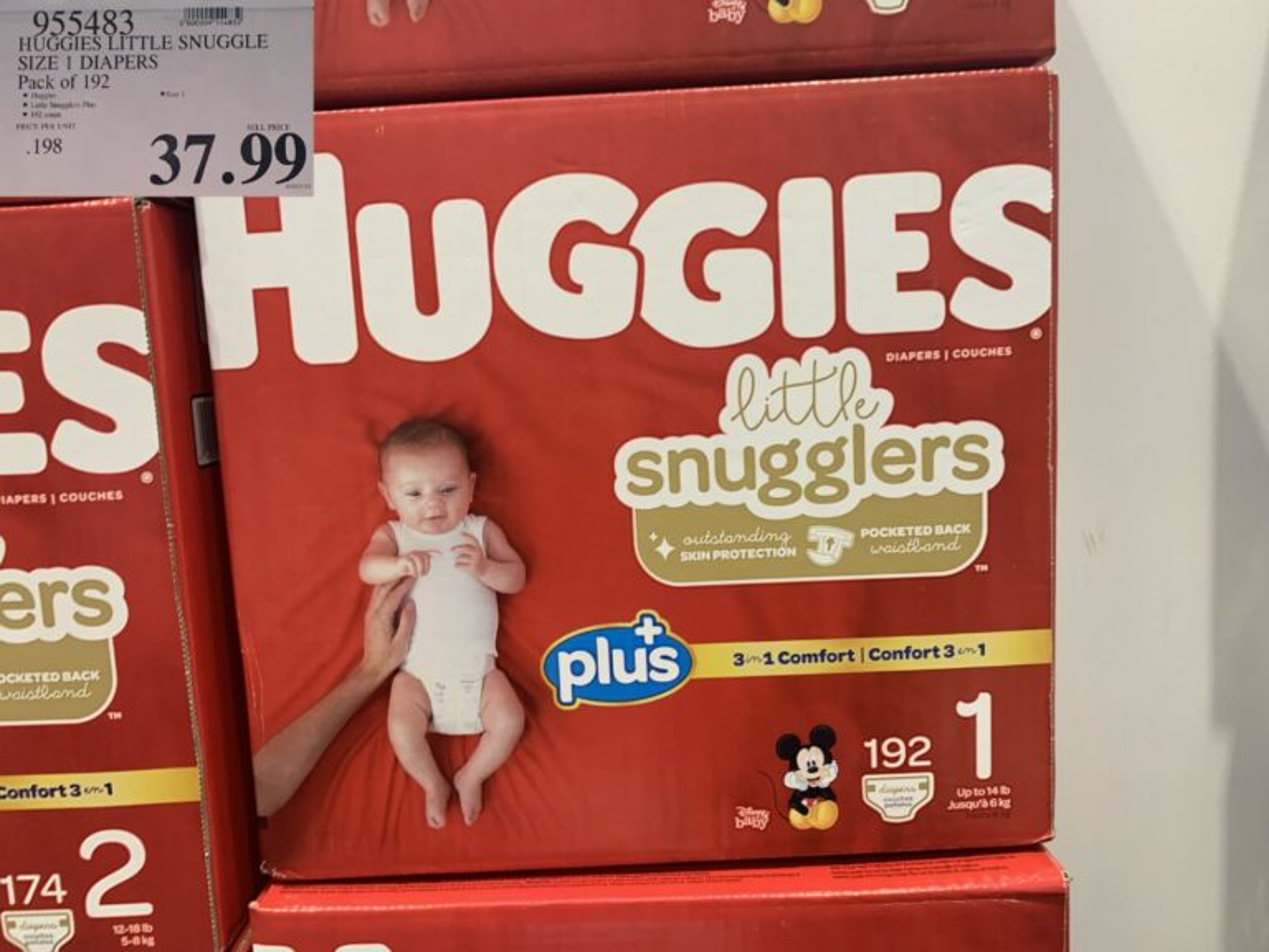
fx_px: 953
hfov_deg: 67.3
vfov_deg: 53.1
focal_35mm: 26
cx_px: 634
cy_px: 476
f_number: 1.8
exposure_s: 1/60
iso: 80
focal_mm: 4.25
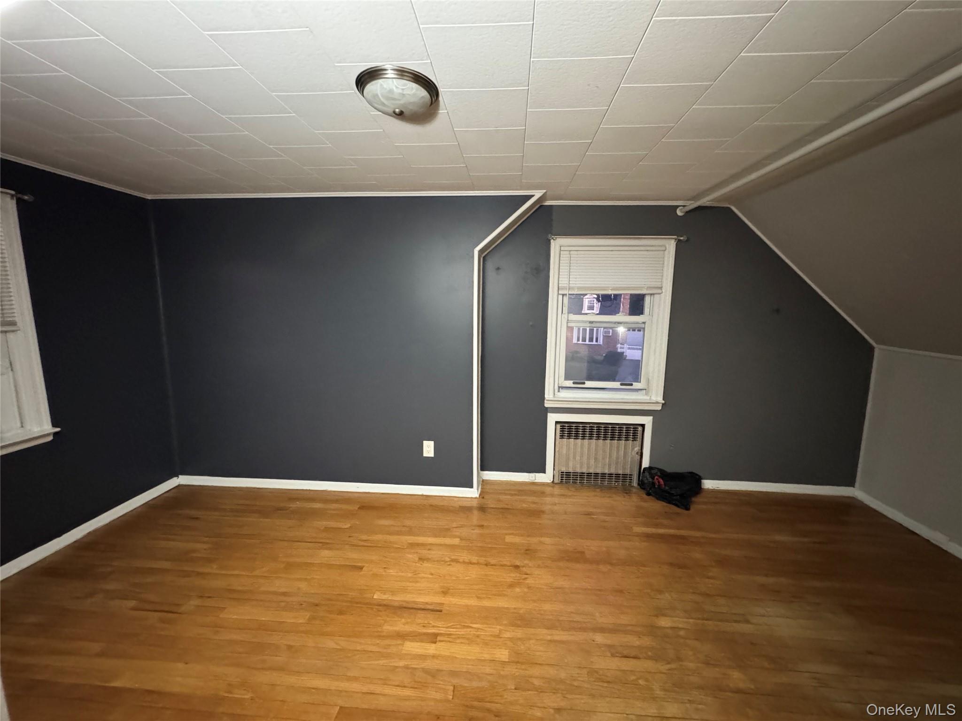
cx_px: 481
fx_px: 389
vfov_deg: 85.7
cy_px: 360
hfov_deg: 102.1
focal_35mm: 14
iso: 1250
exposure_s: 1/40
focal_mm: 2.22
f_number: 2.2
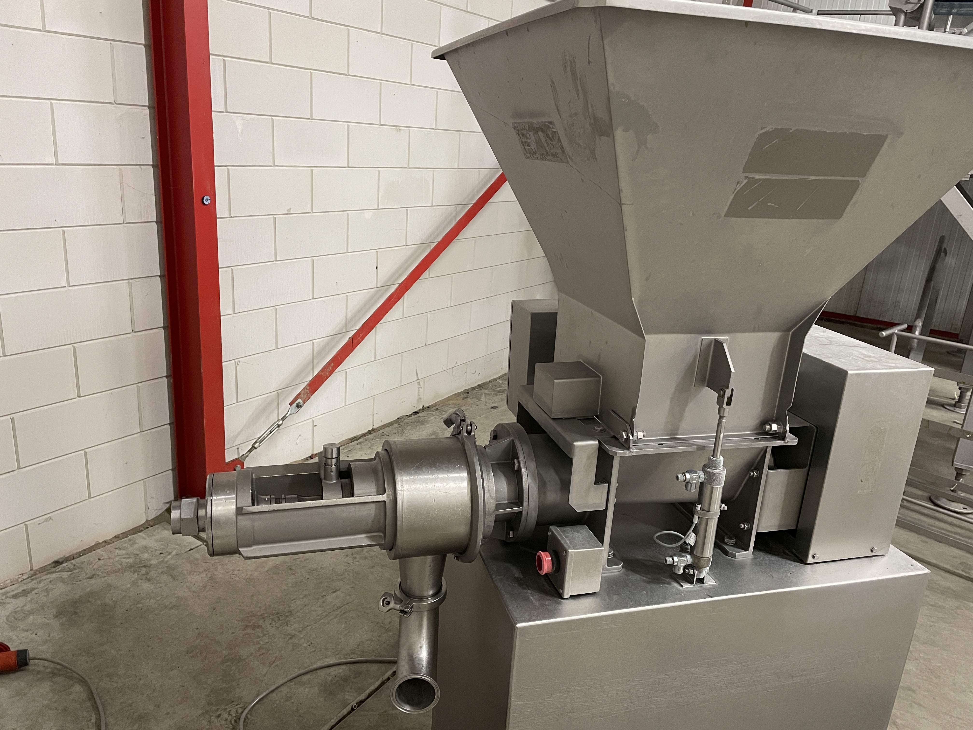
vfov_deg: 53.1
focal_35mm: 26
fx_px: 731
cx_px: 486
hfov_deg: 67.3
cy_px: 365
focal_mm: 4.2
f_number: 1.6
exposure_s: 1/33
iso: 400
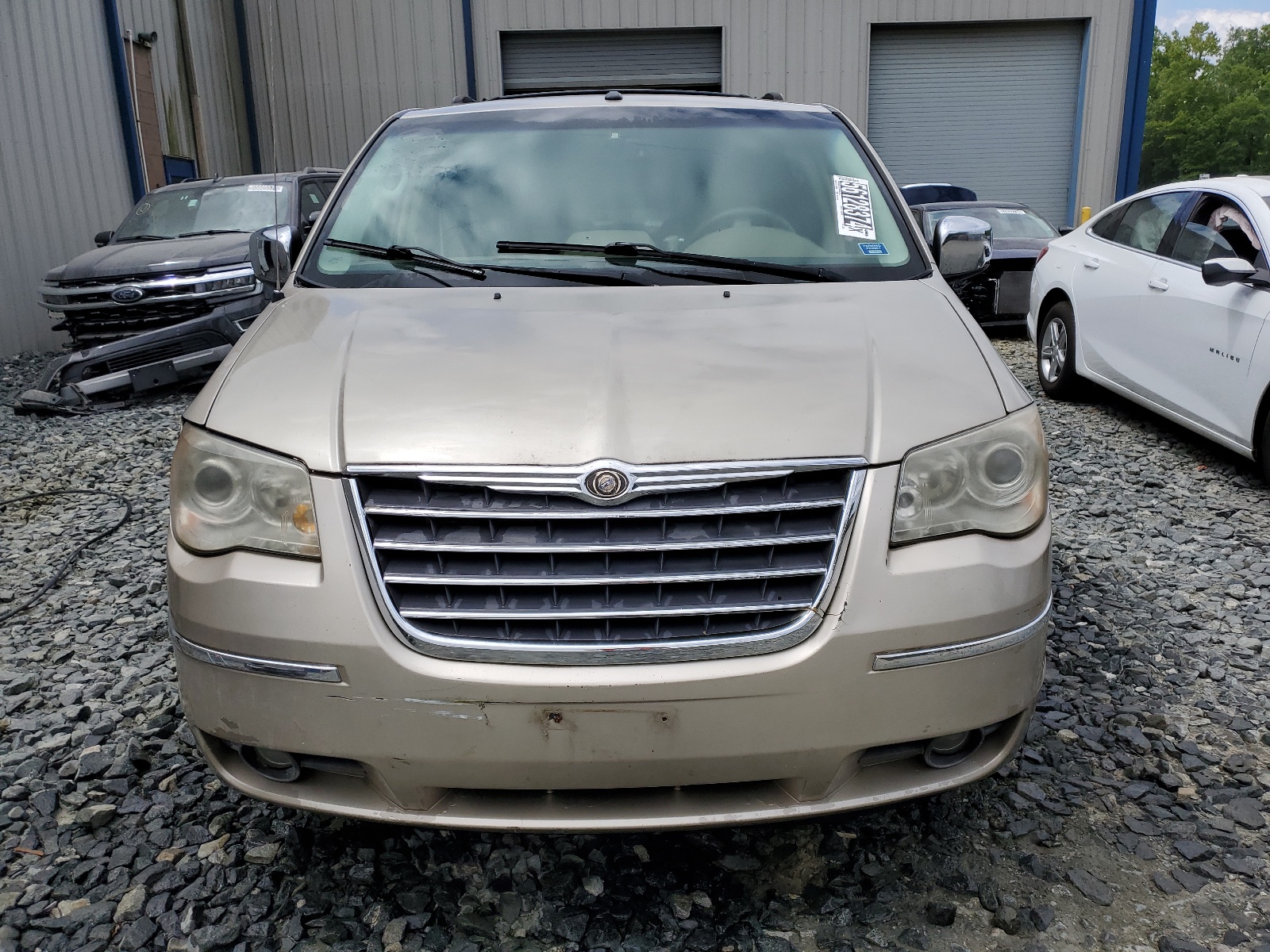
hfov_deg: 67.3
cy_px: 476
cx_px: 635
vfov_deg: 53.1
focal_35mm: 26
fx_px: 954
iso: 50
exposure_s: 1/5000
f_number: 1.5
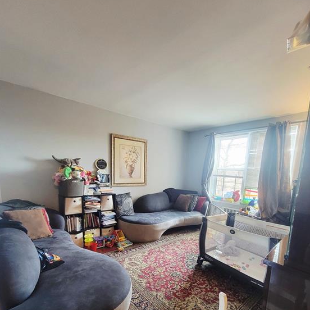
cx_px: 158
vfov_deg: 85.3
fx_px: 162
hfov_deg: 87.4
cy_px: 198
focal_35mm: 16
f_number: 2.2
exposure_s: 1/40
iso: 320
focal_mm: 2.2
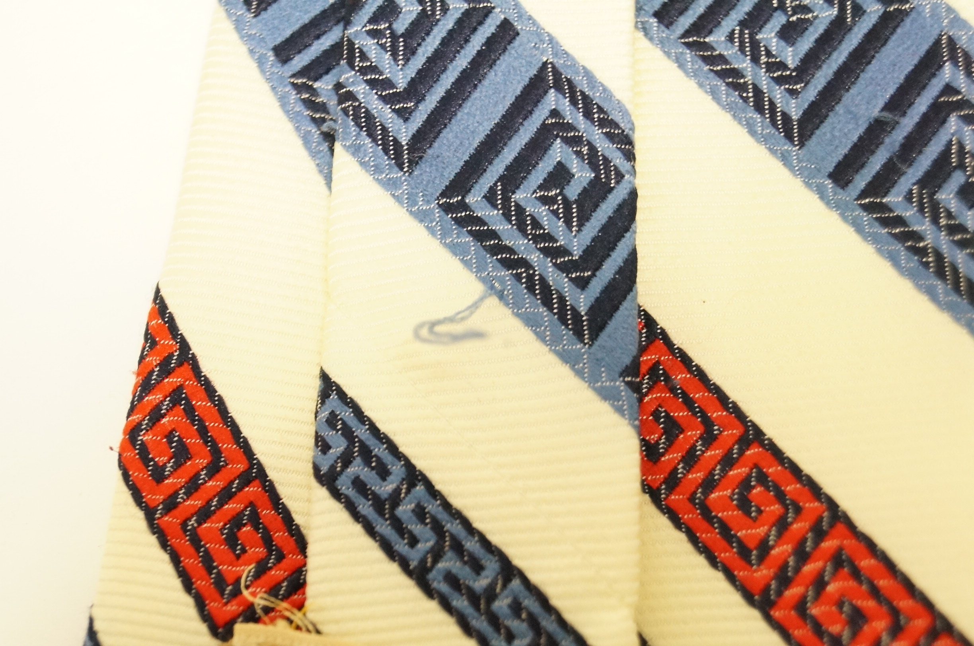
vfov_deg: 20.1
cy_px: 323
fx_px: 1823
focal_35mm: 68
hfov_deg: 29.9
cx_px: 487
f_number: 5.6
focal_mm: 45
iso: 3200
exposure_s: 1/80
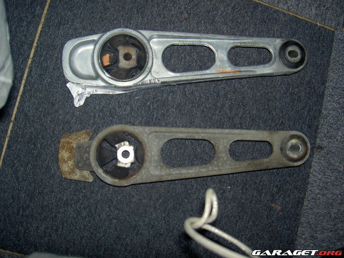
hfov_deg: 47.9
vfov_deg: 36.8
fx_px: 388
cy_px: 129
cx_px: 172
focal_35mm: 39
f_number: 2.8
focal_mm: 8
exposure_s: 1/125
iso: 100
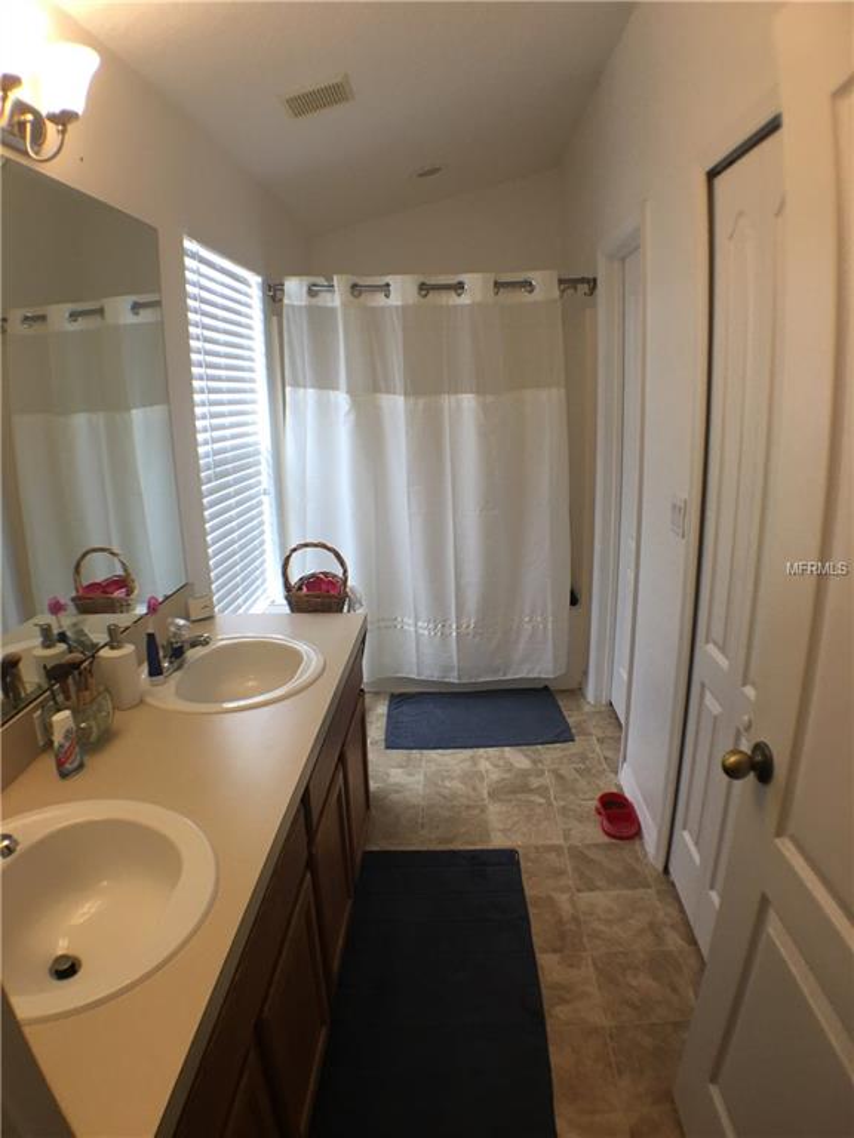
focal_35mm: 29
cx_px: 427
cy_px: 569
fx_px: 954
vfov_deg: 61.7
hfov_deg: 48.2
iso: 40
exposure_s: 1/15
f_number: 2.2
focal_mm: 4.15
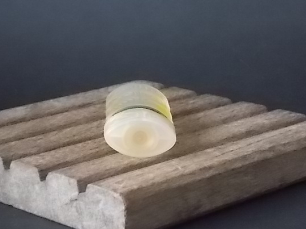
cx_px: 136
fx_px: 1193
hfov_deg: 14.6
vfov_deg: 11.0
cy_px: 116
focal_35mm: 135
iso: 800
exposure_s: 1/60
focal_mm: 20.1
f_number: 6
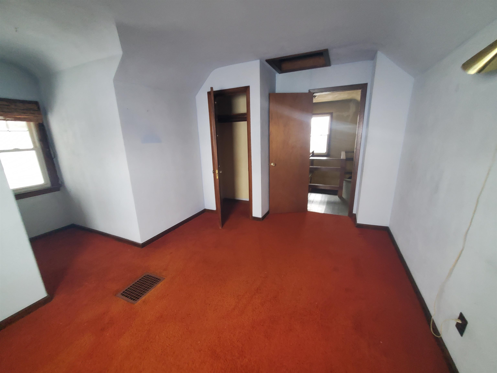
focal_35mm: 13
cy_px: 186
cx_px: 248
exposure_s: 1/33
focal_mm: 1.8
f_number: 2.2
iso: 1000
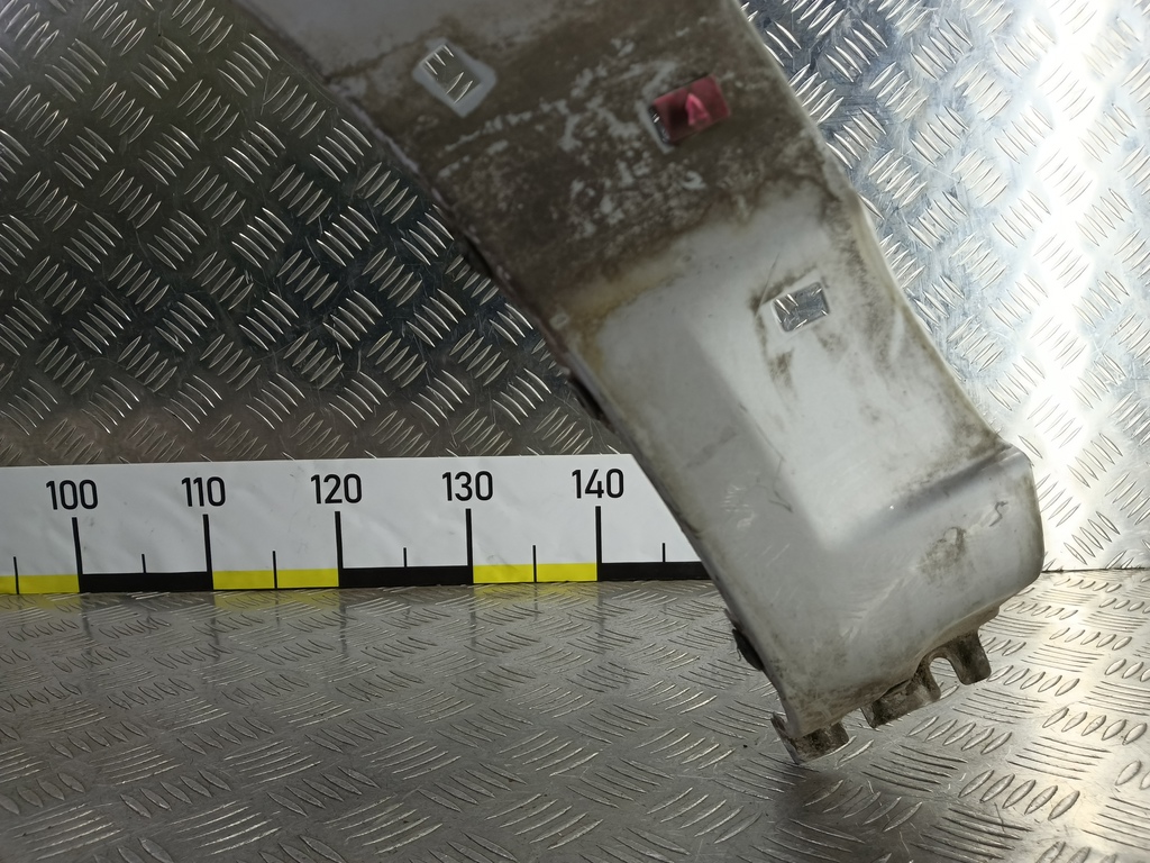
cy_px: 432
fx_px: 764
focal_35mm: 23
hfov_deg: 73.9
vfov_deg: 58.9
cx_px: 575
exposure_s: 1/50
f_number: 1.6
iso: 111
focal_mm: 4.11
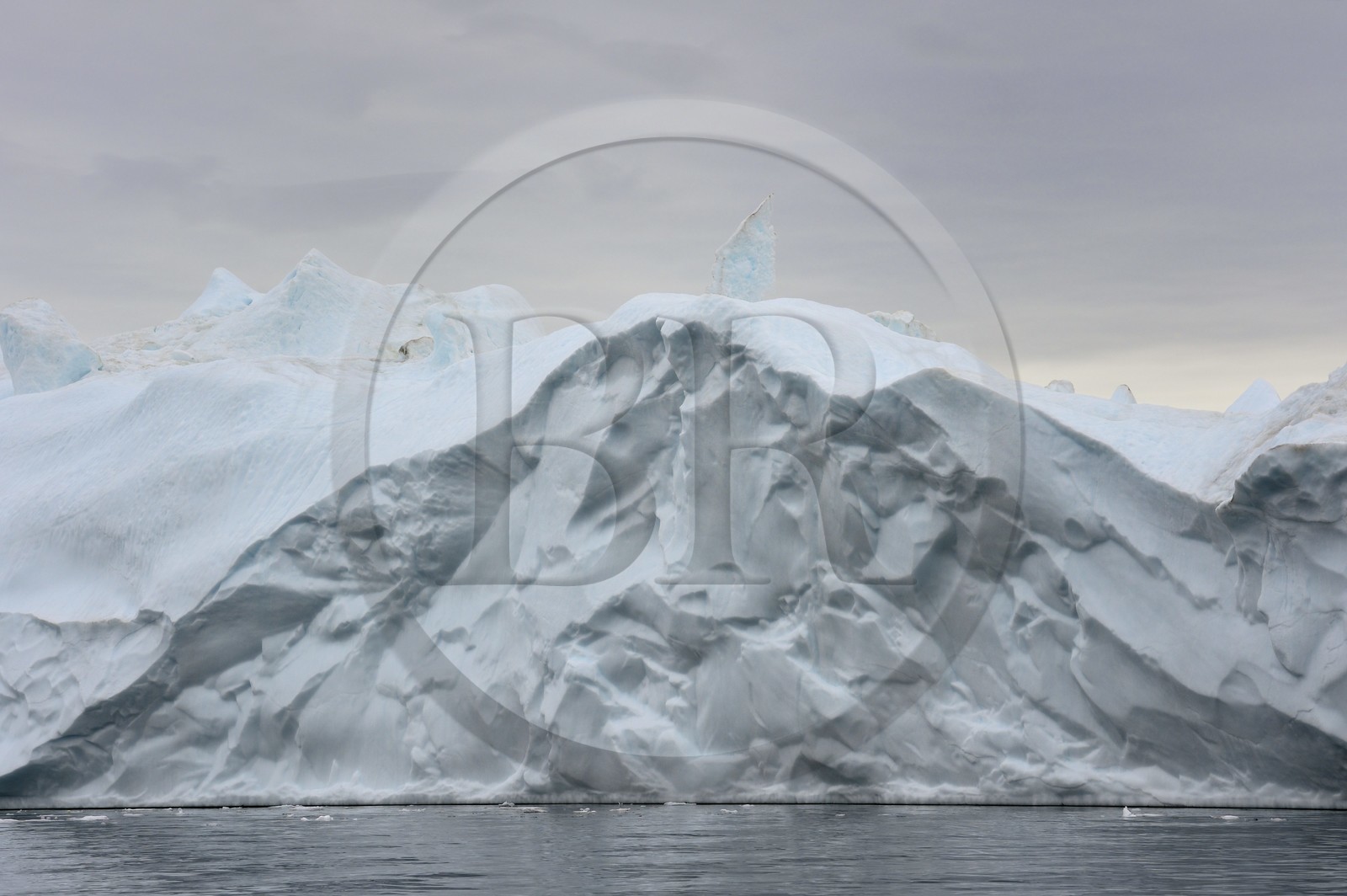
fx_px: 3664
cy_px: 448
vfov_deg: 13.9
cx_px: 674
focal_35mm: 98
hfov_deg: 20.8
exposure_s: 1/800
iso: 400
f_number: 7.1
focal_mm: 98
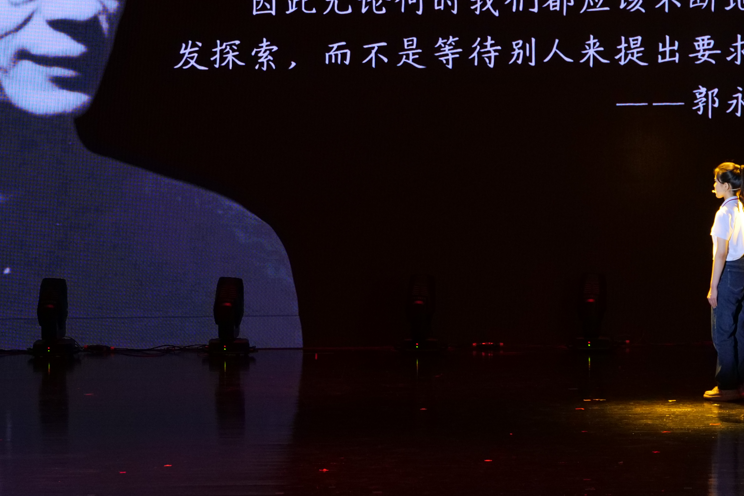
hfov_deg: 9.4
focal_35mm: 218
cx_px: 429
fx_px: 4505
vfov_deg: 6.3
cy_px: 68
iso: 4000
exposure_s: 1/50
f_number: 5.1
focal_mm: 121
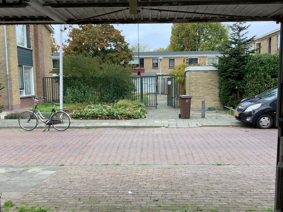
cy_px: 122
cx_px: 141
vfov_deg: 37.6
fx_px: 311
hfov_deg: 49.0
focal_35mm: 38
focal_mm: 3.3
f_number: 2.4
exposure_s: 1/126
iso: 25
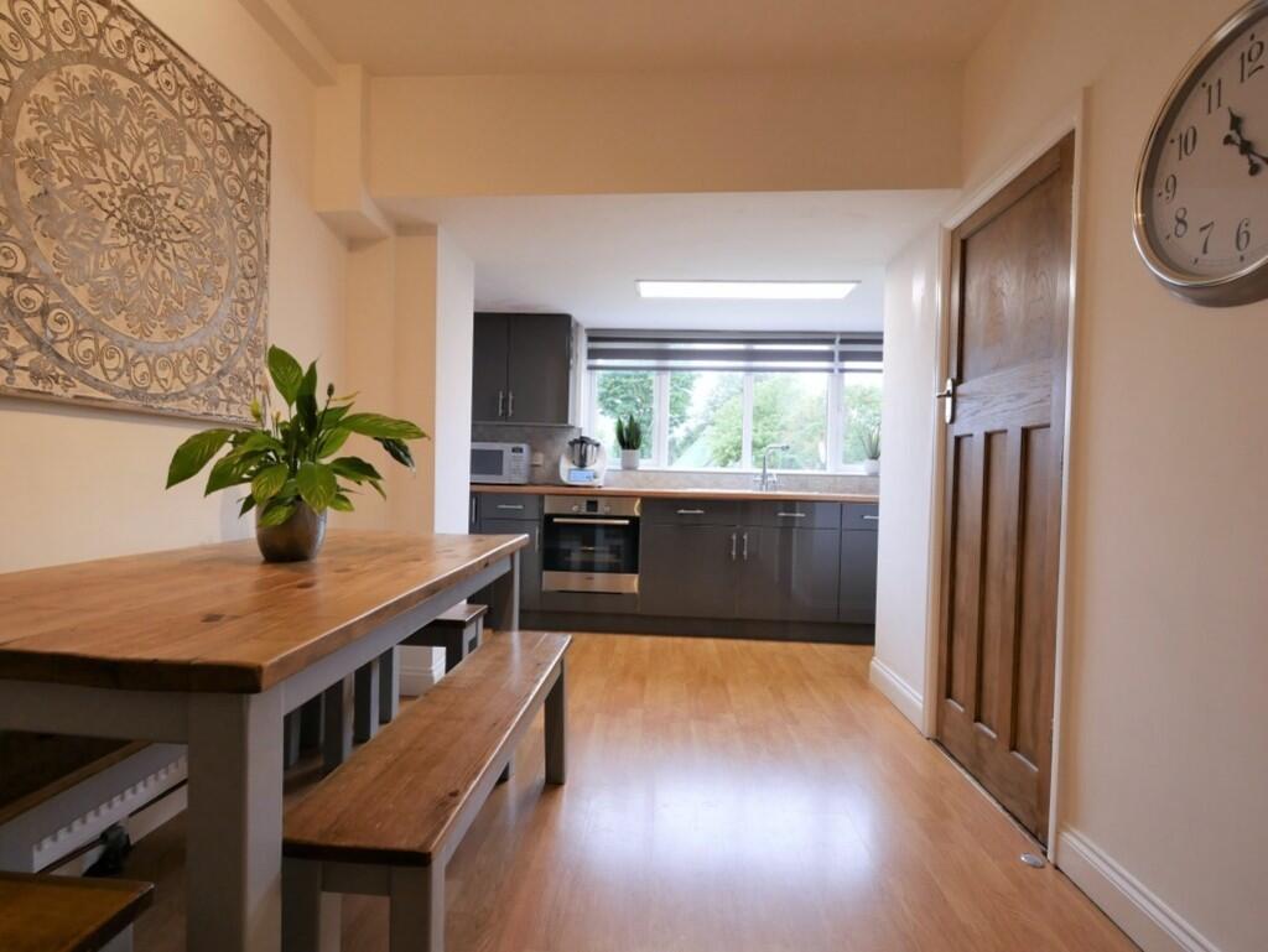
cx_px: 634
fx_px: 586
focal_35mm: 16
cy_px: 476
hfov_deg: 94.5
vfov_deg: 78.2
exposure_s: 1/60
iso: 500
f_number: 4
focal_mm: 8
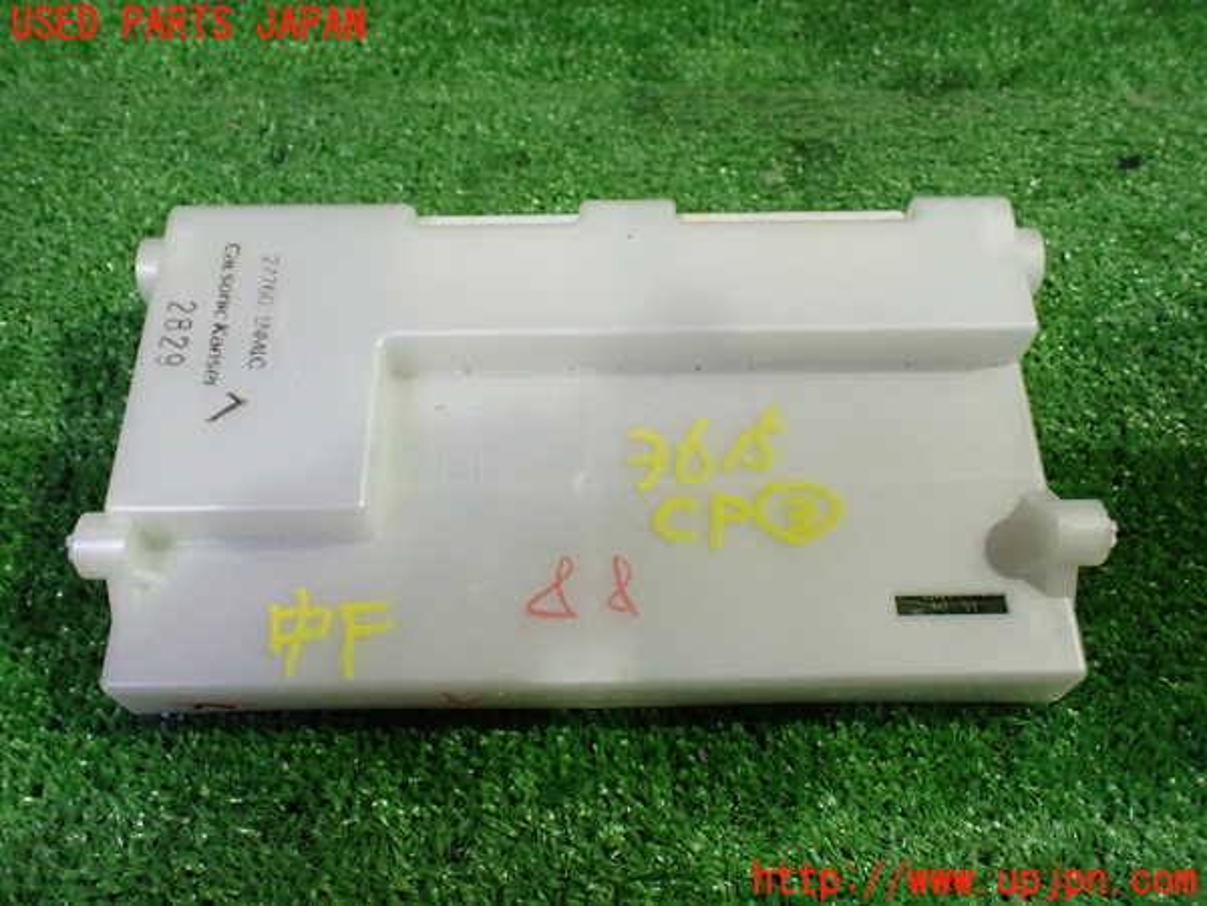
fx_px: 1046
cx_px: 604
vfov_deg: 46.8
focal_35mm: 30
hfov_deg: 60.0
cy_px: 453
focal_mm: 5.4
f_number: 2.3
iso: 800
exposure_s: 1/80
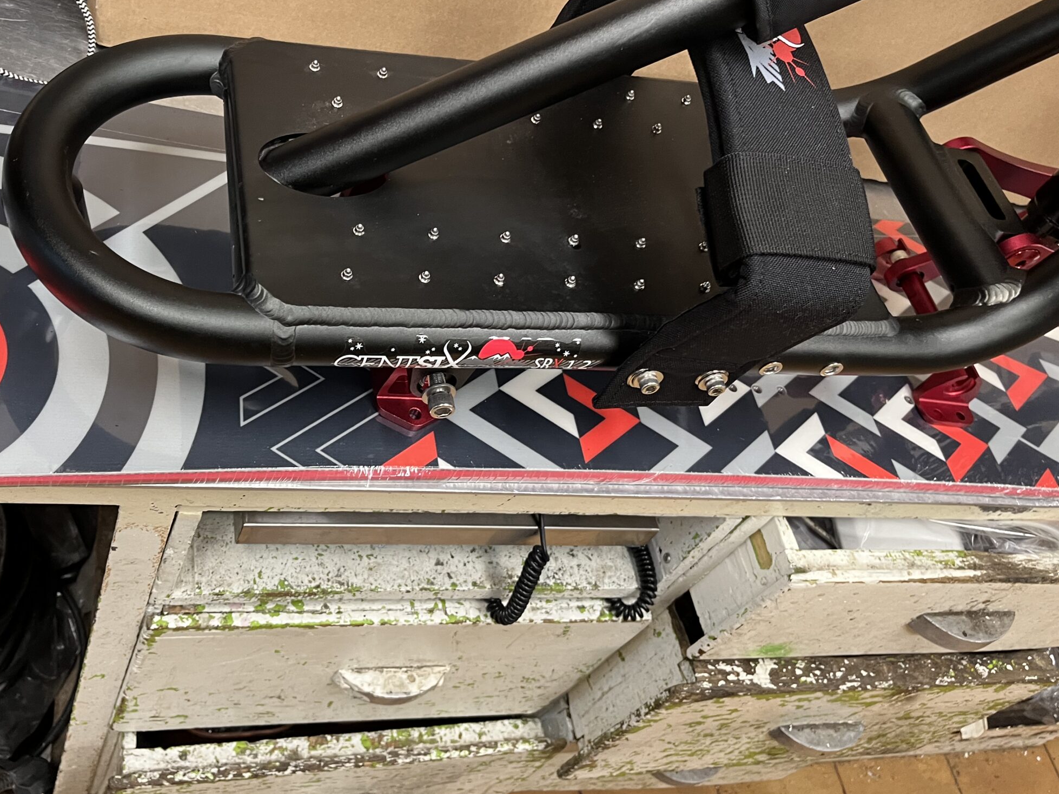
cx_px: 416
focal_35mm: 34
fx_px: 1040
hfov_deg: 53.5
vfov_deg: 41.5
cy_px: 300
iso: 200
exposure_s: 1/50
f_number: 1.6
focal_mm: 5.1
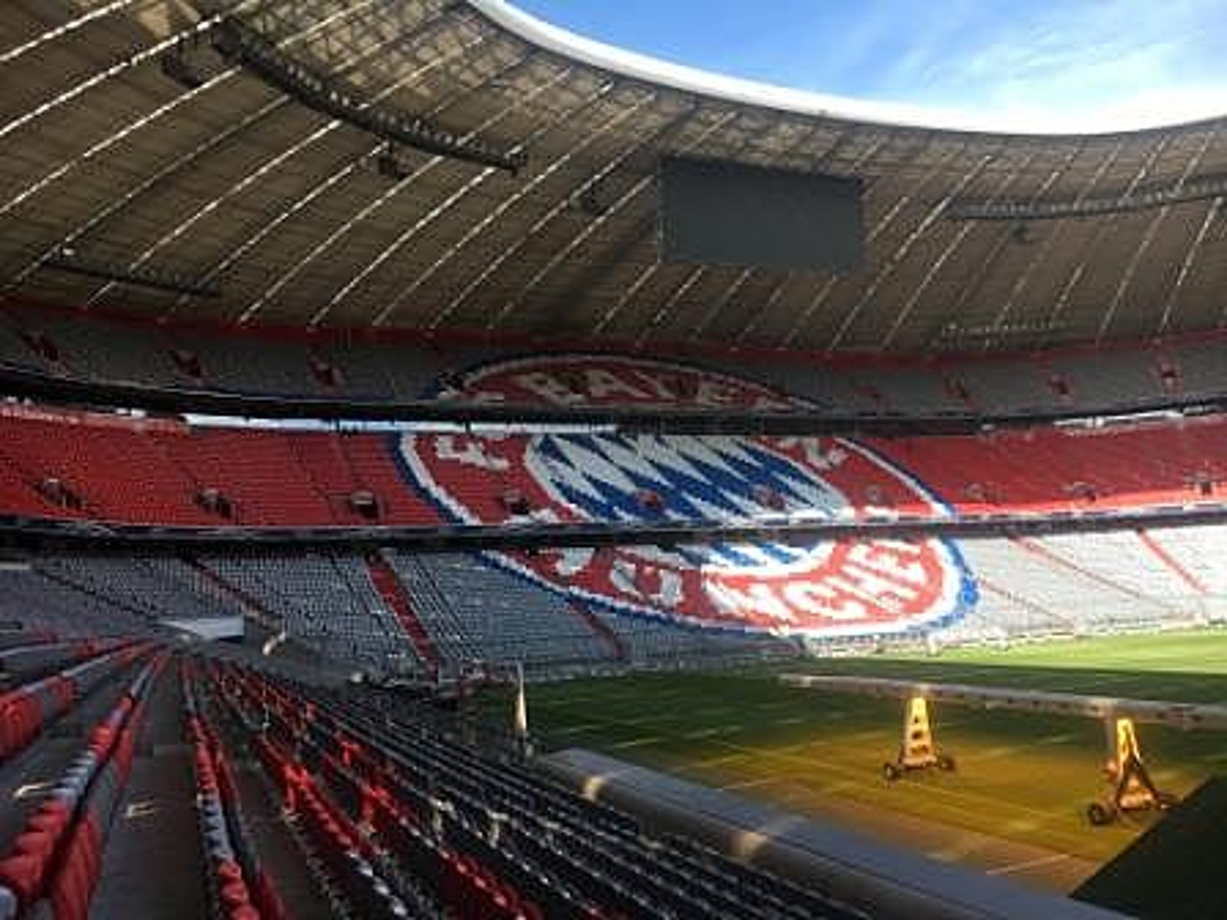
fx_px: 1028
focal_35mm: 29
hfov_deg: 61.7
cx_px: 614
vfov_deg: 48.2
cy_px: 460
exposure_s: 1/442
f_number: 2.2
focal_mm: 4.15
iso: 25
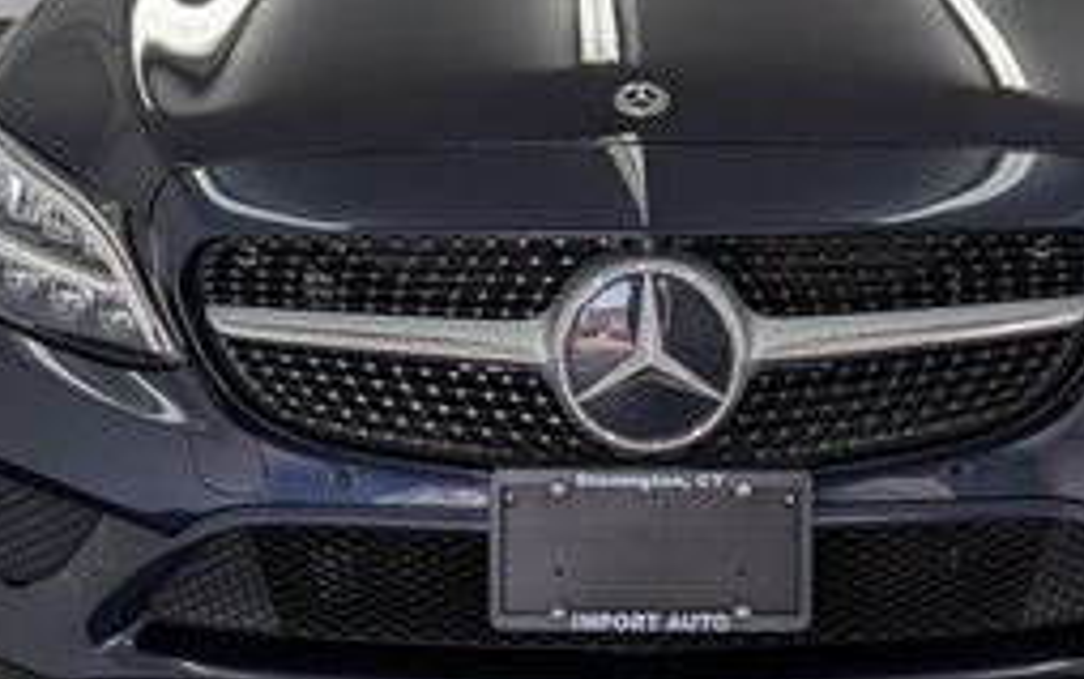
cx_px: 580
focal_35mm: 64
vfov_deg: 19.8
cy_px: 30
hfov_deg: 32.0
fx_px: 1892
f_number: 1.68
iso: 27
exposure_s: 1/60
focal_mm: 6.9
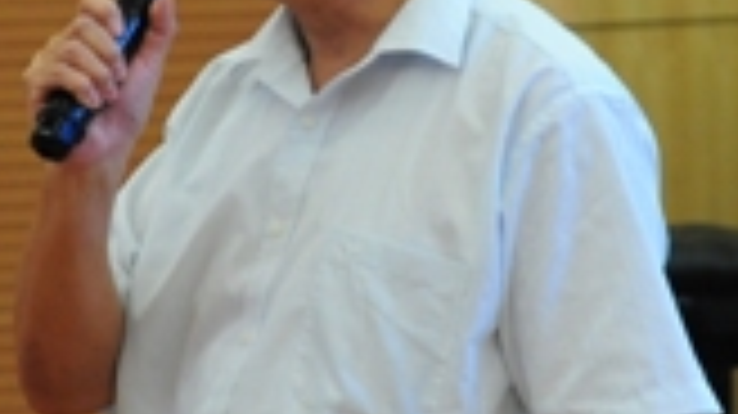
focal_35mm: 384
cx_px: 333
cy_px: 20
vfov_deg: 3.2
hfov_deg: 5.6
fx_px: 7510
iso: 4000
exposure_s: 1/100
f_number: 5.6
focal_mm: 120
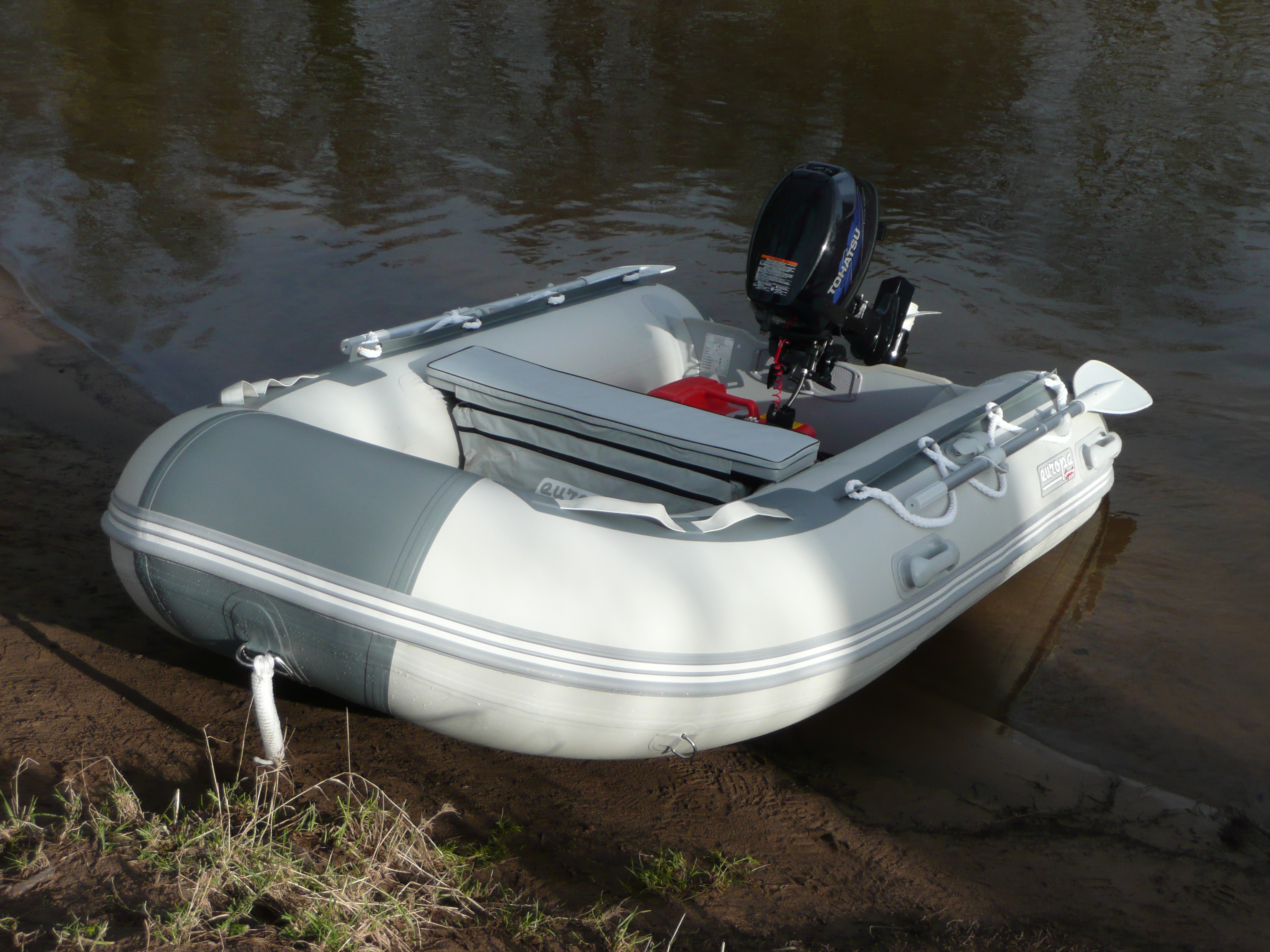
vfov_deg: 26.6
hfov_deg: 34.9
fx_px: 2018
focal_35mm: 55
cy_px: 476
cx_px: 635
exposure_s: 1/400
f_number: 4.3
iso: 100
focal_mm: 9.1
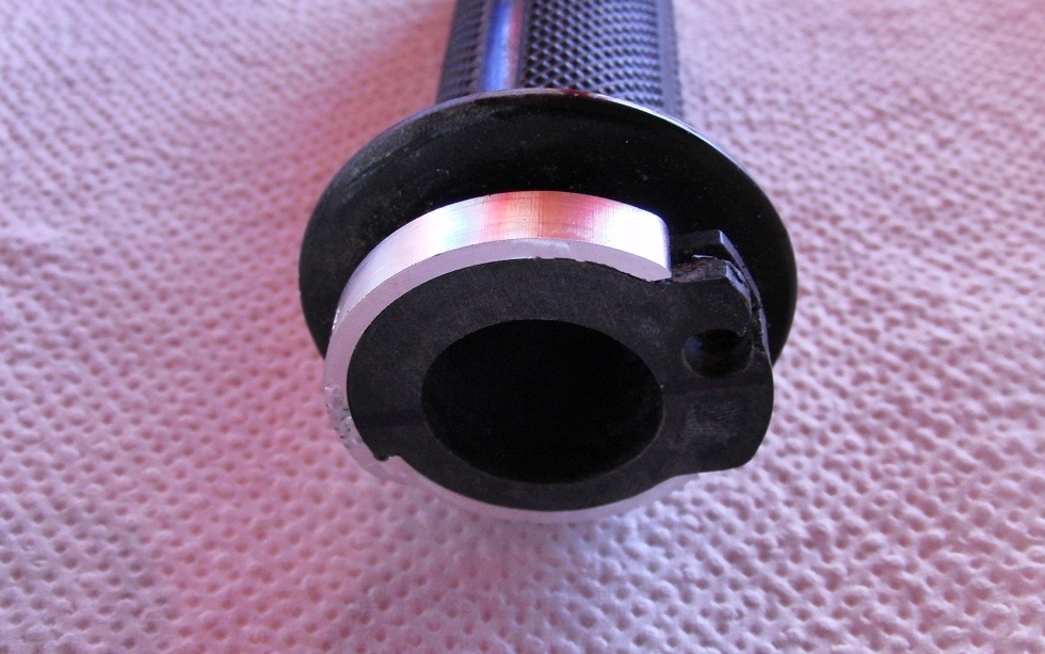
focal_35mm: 40
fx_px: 1139
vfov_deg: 32.0
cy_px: 326
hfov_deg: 49.3
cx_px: 527
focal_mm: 6.42
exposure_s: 1/80
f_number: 3.6
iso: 320
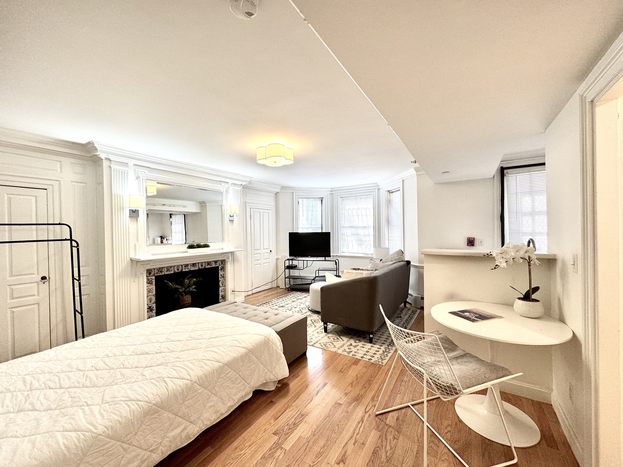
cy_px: 234
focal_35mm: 14
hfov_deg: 102.1
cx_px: 312
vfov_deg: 85.7
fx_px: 252
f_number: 2.2
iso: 125
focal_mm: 2.22
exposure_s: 1/120
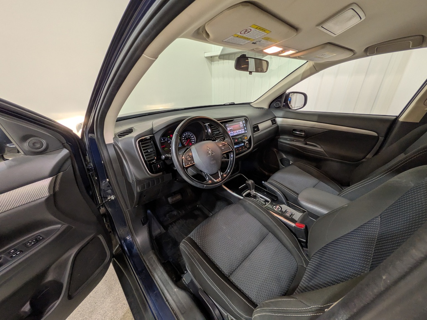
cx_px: 214
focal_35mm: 14
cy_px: 160
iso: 65
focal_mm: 1.83
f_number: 2.2
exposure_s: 1/24
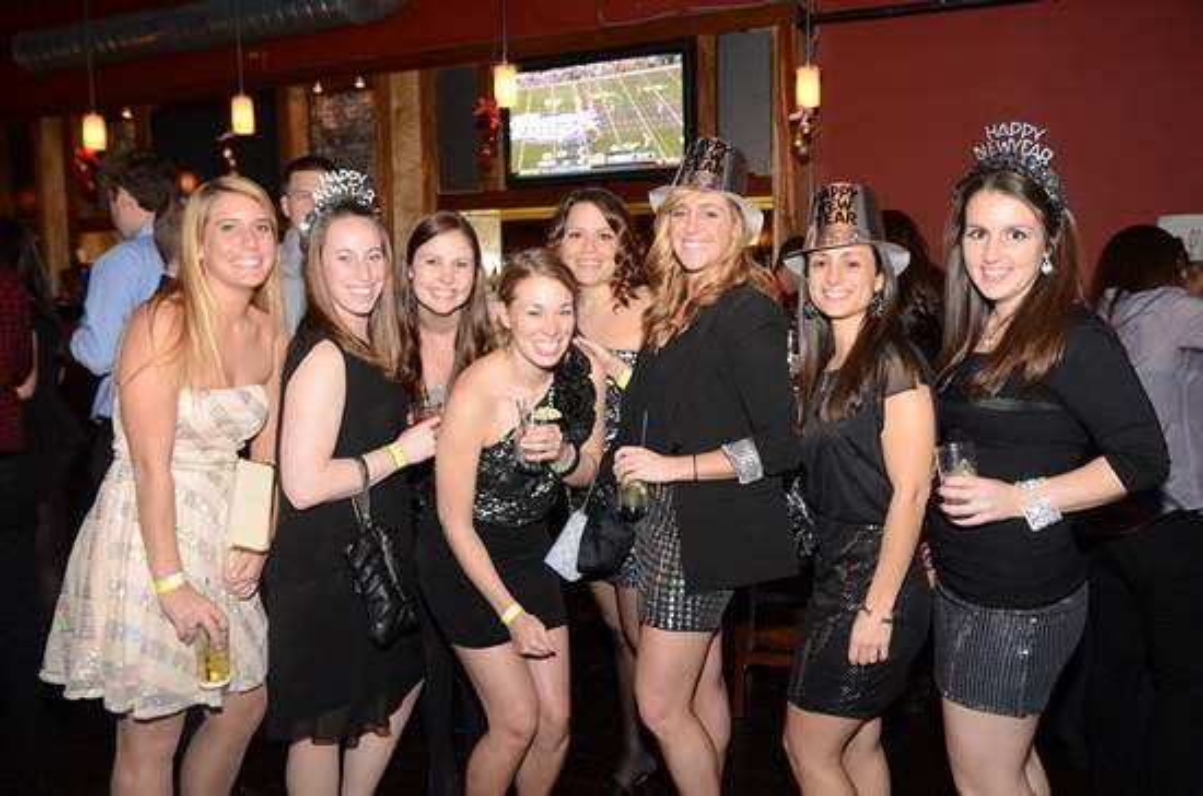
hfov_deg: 62.0
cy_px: 398
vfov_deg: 43.4
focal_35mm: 30
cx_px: 602
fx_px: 1000
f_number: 3.5
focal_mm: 20
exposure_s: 1/40
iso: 1250
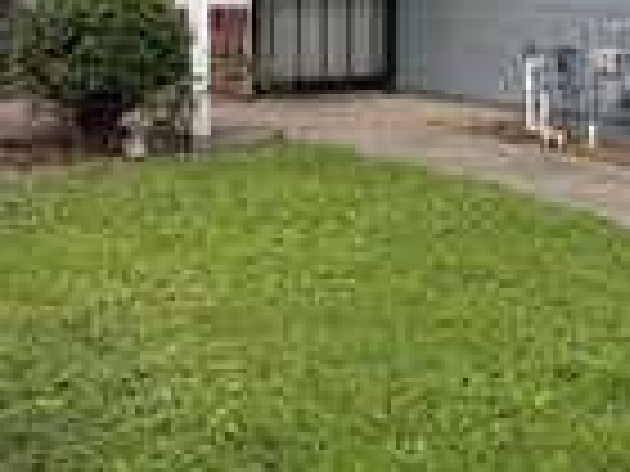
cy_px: -38
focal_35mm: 93
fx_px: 1693
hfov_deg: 20.2
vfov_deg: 15.5
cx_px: 688
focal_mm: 5.96
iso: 50
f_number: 1.6
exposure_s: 1/1477
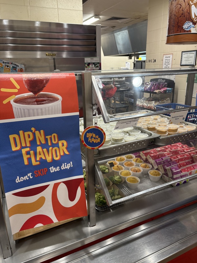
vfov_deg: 67.3
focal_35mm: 26
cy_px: 132
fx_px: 197
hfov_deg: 53.1
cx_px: 98
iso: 80
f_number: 1.6
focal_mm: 5.96
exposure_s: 1/60
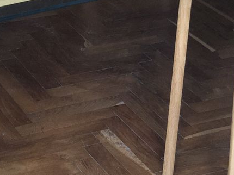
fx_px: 817
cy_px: 104
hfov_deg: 16.2
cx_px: 56
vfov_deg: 12.2
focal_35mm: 121
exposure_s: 1/8
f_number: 2.4
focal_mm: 6
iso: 250
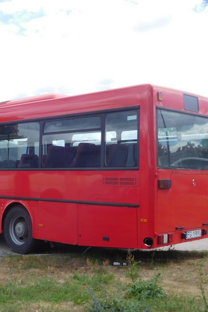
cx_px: 41
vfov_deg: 40.3
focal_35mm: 49
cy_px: 157
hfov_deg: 27.0
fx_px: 425
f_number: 3.8
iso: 125
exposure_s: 1/500
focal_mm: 6.2
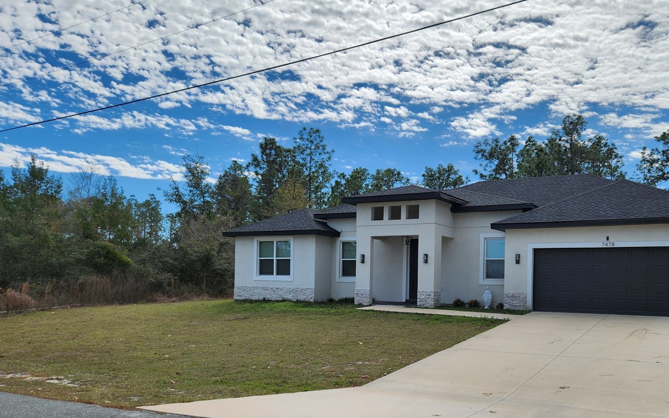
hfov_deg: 60.8
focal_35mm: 31
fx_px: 565
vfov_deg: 40.1
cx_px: 399
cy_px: 275
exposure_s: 1/3657
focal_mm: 5.4
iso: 20
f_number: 1.8
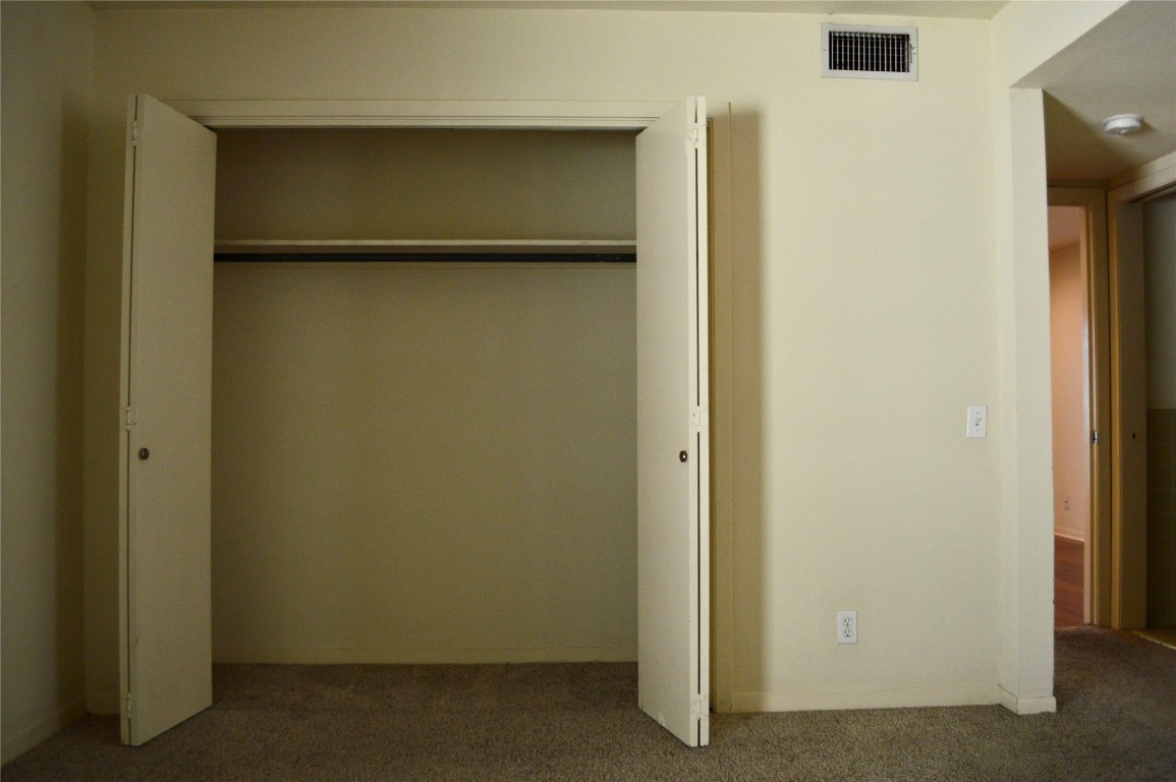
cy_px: 391
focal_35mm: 27
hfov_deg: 67.4
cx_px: 588
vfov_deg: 47.9
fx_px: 881
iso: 800
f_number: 3.5
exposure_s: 1/50
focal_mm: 18
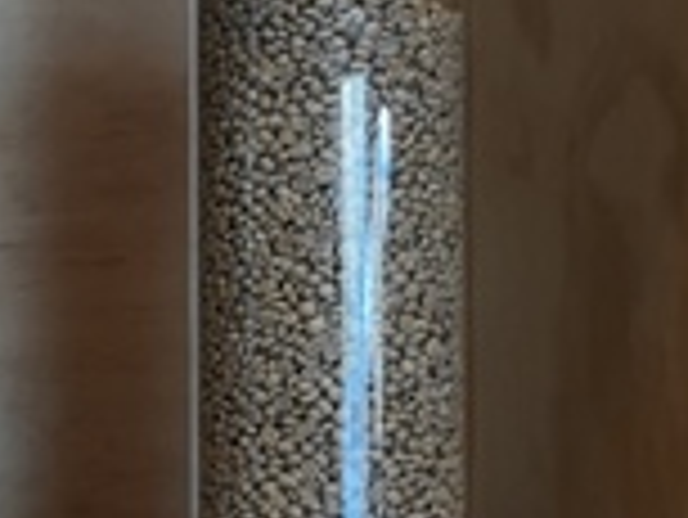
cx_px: -953
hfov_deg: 11.6
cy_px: 432
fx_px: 2805
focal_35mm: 141
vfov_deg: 10.5
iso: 125
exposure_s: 1/60
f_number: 1.8
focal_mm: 3.95
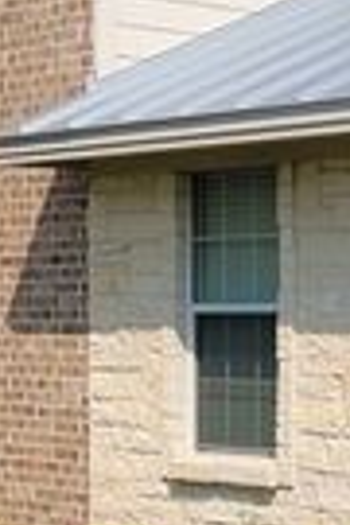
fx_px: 1954
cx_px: 268
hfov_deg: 10.2
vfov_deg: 15.2
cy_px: 383
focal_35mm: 134
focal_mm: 5.4
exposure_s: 1/3647
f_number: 1.8
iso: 40
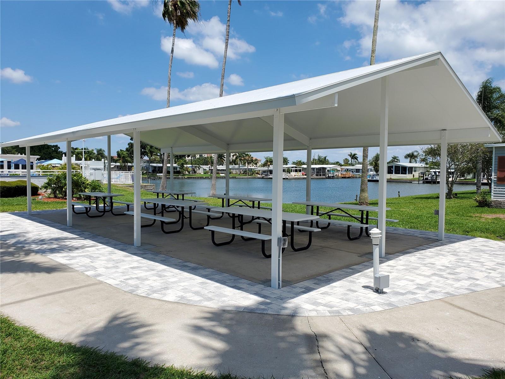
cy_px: 190
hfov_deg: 67.3
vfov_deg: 53.1
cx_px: 252
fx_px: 379
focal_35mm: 26
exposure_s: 1/2054
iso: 50
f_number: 2.4
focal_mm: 4.3
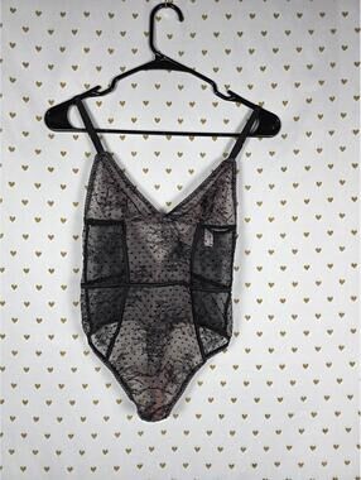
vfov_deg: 73.9
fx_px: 319
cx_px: 180
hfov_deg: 59.0
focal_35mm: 23
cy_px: 240
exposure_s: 1/120
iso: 100
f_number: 1.7
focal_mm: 6.3
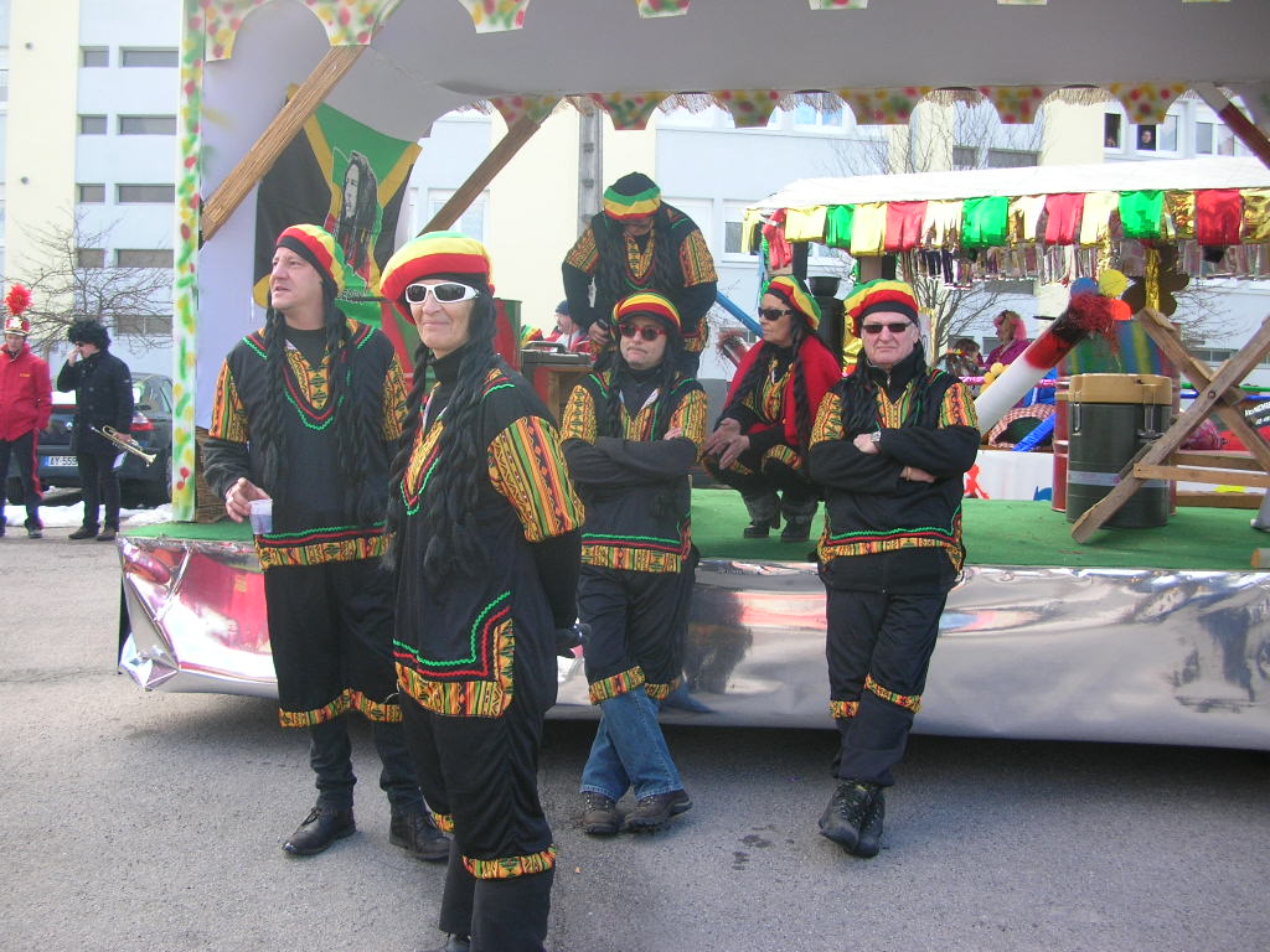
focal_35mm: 35
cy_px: 476
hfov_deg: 52.6
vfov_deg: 40.7
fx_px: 1284
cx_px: 635
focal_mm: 5.8
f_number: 2.8
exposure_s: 1/148
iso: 50
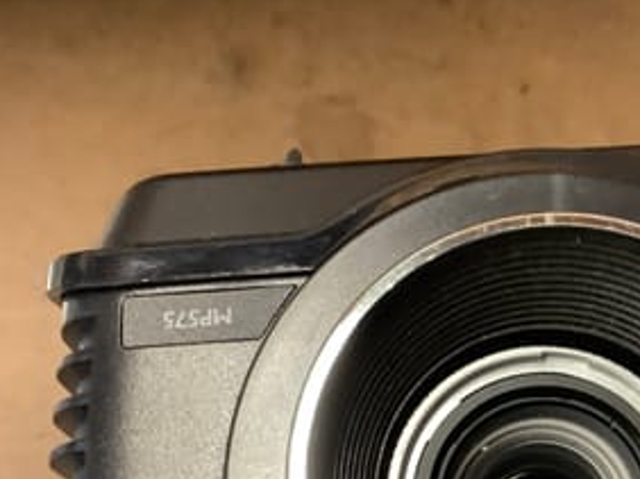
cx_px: 524
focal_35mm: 55
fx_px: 1016
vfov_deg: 25.9
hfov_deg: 33.8
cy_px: 401
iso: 400
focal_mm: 3.3
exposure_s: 1/25
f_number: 2.4
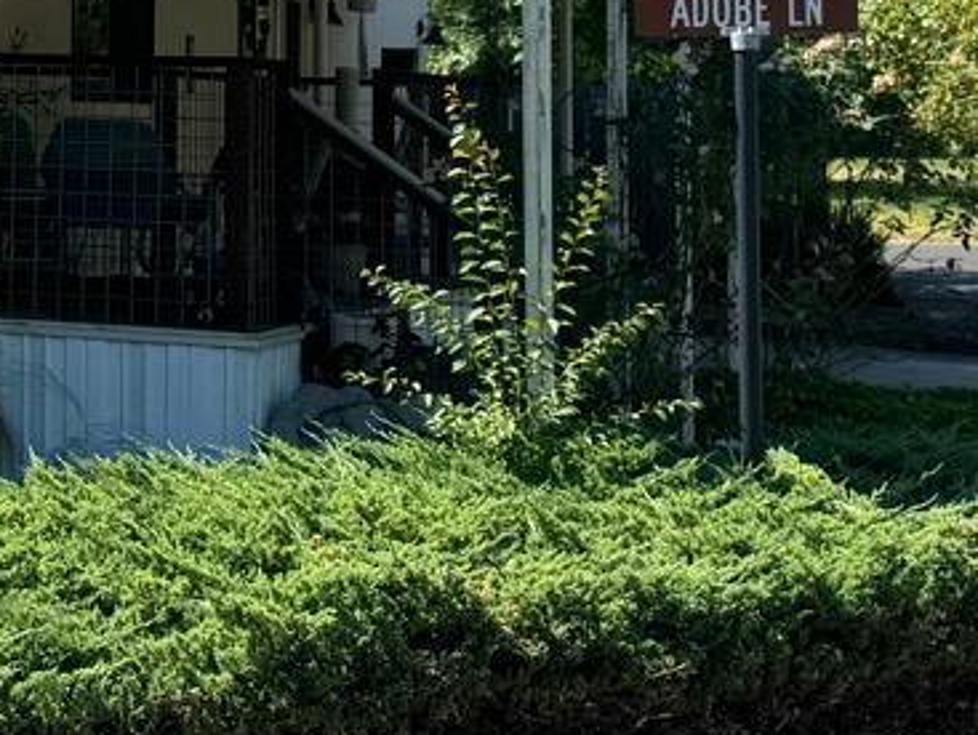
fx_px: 2771
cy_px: -12
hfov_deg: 18.6
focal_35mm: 98
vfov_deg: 14.8
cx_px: -280
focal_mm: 6.76
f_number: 1.78
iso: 80
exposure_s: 1/2710
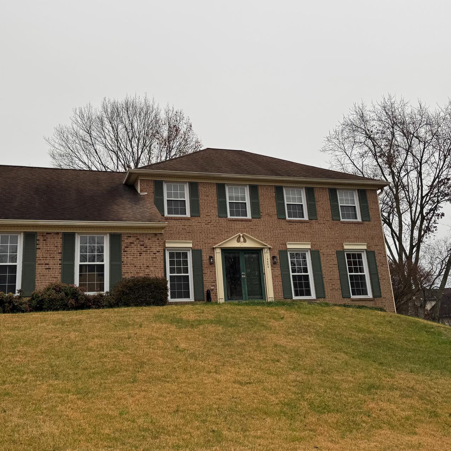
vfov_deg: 48.4
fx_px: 501
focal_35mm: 34
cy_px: 217
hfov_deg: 48.3
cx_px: 196
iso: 80
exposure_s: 1/549
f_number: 1.78
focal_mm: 6.76
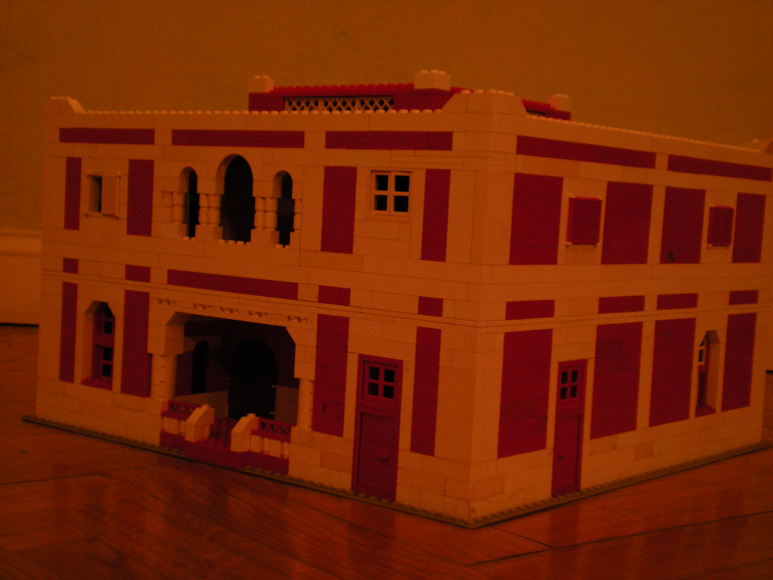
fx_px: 1251
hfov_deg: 34.3
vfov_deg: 26.1
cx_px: 386
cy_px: 290
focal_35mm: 56
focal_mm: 9.3
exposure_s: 1/8
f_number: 3.9
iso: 215
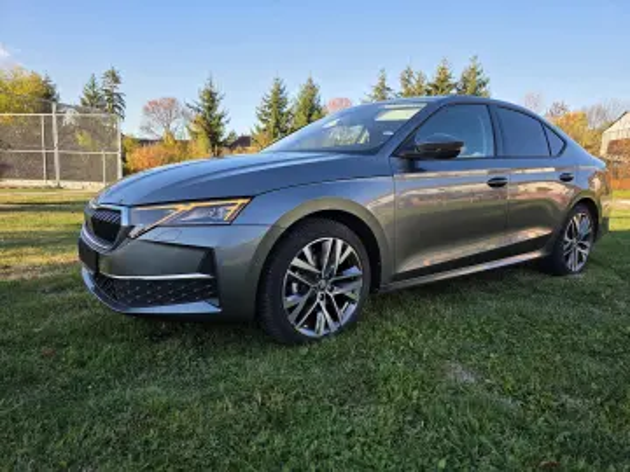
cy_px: 236
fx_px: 419
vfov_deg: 58.9
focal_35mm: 23
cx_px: 315
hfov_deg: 73.9
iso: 80
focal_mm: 6.3
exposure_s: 1/1667
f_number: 1.7
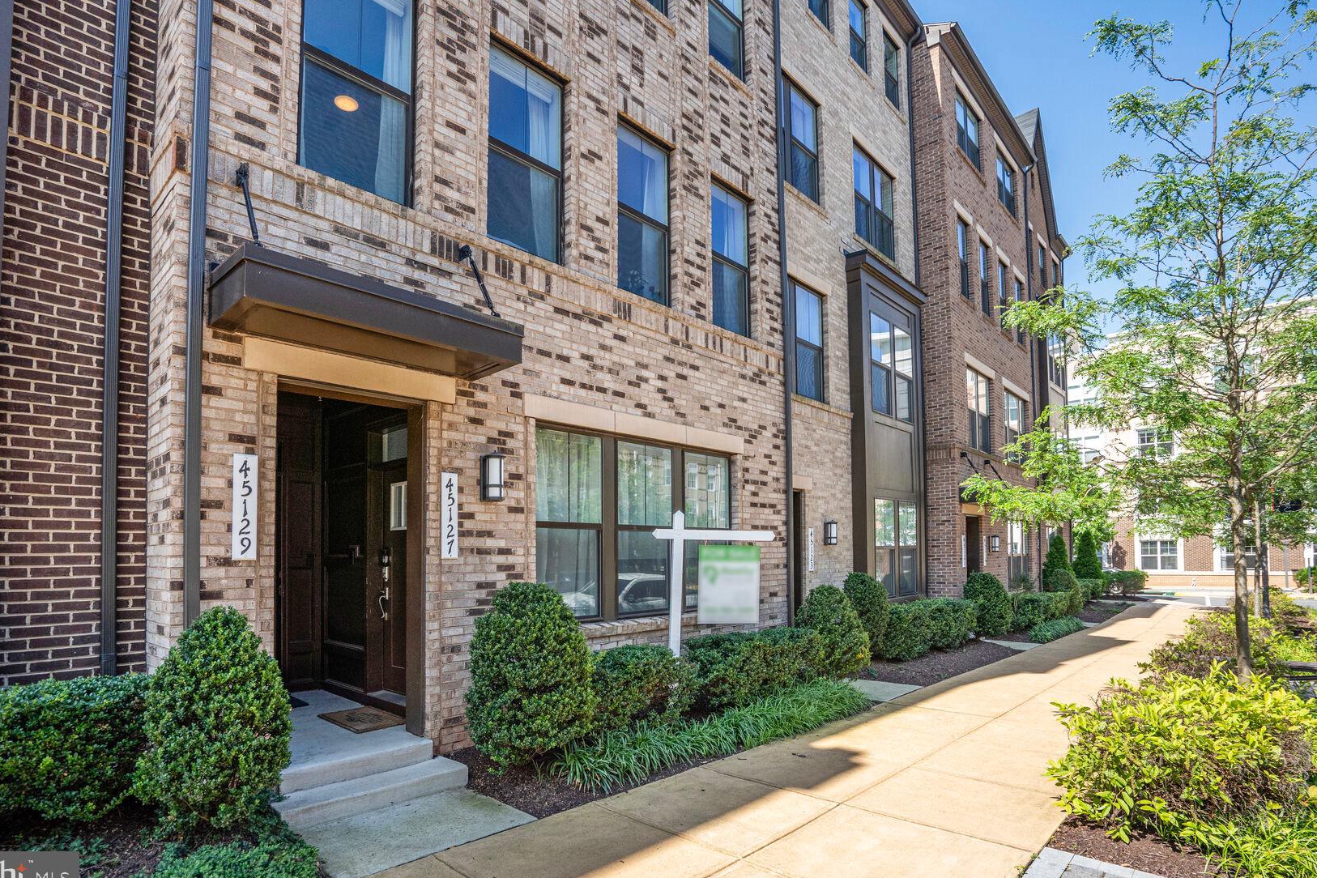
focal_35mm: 17
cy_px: 434
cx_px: 628
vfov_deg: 70.4
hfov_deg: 93.2
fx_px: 622
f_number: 8
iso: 800
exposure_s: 1/500
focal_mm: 16
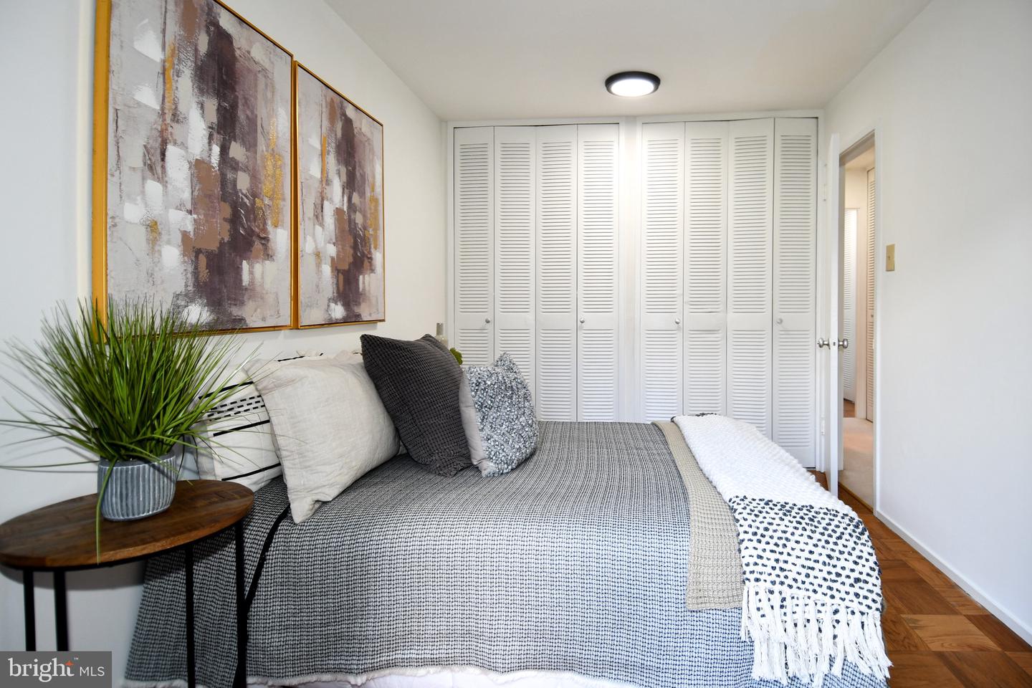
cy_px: 344
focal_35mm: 18
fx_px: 516
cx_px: 516
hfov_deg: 90.0
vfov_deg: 67.4
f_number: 4
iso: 320
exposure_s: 1/60
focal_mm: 12
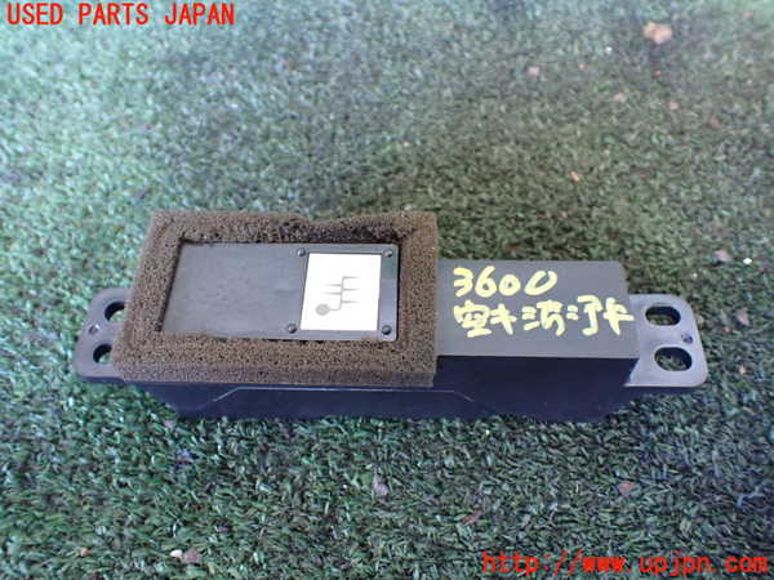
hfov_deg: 60.0
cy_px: 290
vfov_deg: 46.8
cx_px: 387
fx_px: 671
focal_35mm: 30
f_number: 2.3
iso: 800
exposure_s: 1/40
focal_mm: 5.4
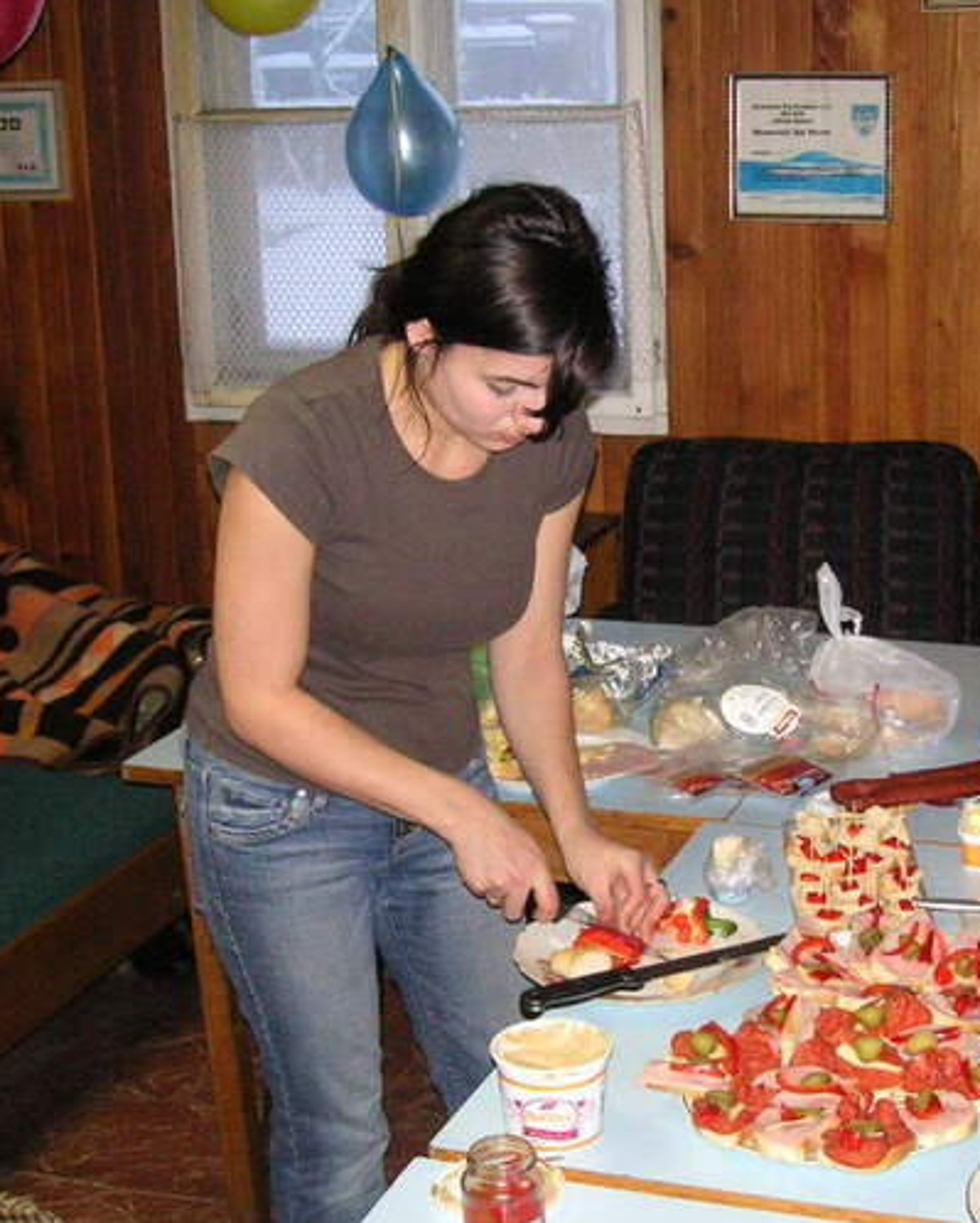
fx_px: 2101
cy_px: 651
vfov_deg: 32.5
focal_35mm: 58
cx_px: 722
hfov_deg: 26.0
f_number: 2.8
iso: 160
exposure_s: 1/45
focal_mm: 6.1
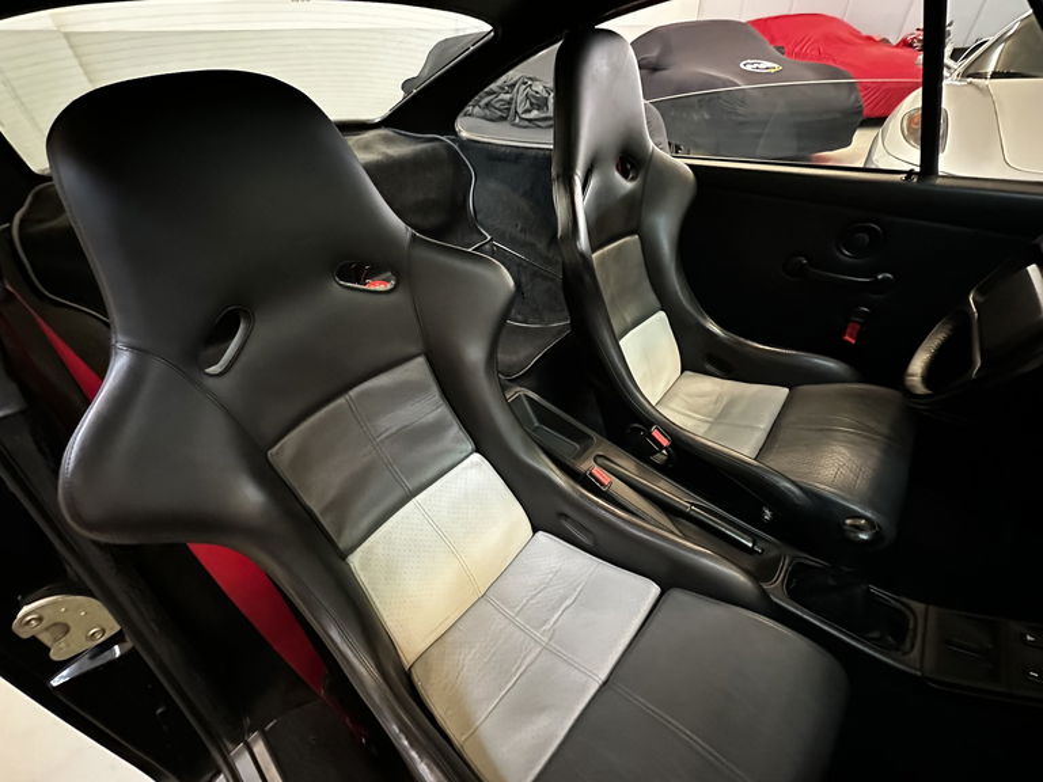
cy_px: 391
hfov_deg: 102.1
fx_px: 422
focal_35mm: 14
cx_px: 522
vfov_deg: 85.7
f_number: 2.2
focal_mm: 2.22
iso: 1250
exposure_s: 1/34
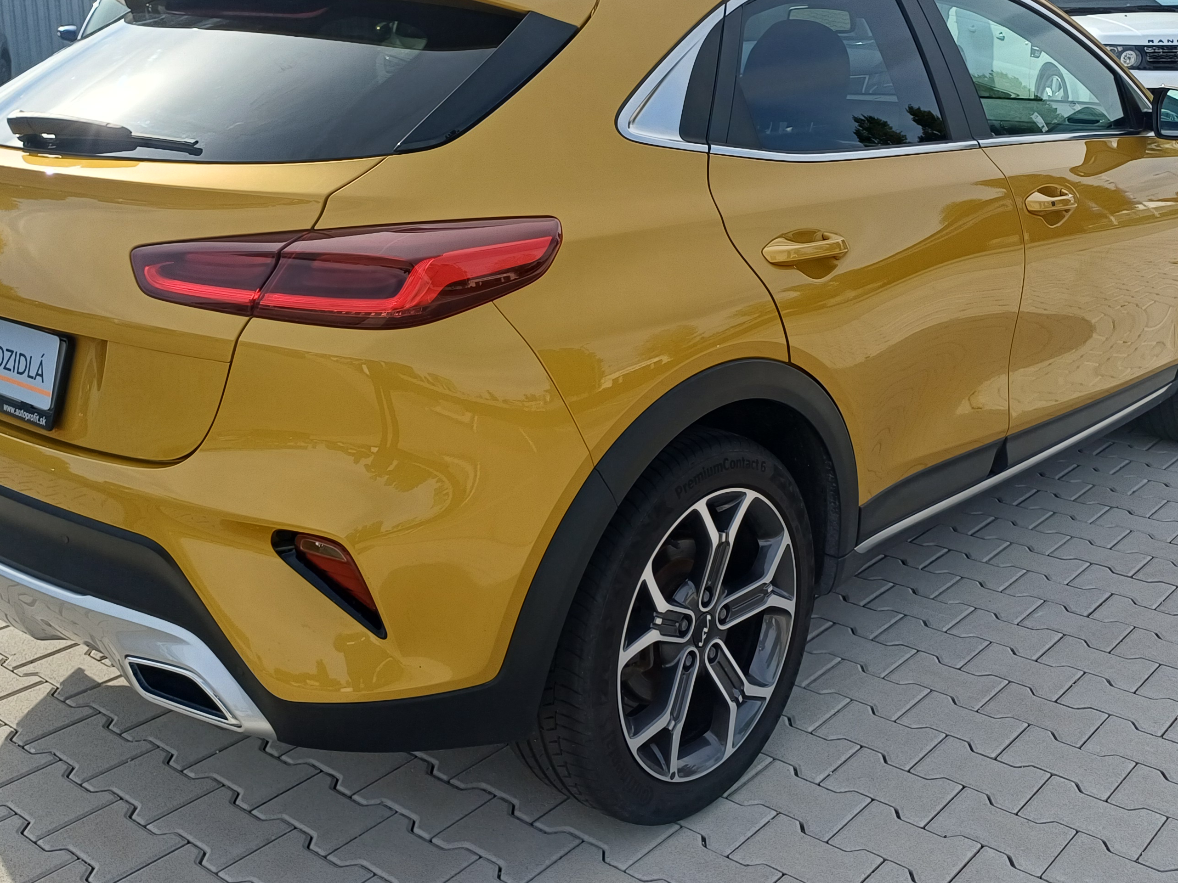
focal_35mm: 39
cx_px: 580
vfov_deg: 36.8
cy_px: 386
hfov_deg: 47.9
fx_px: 1327
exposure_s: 1/962
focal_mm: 4.65
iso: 50
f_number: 1.8
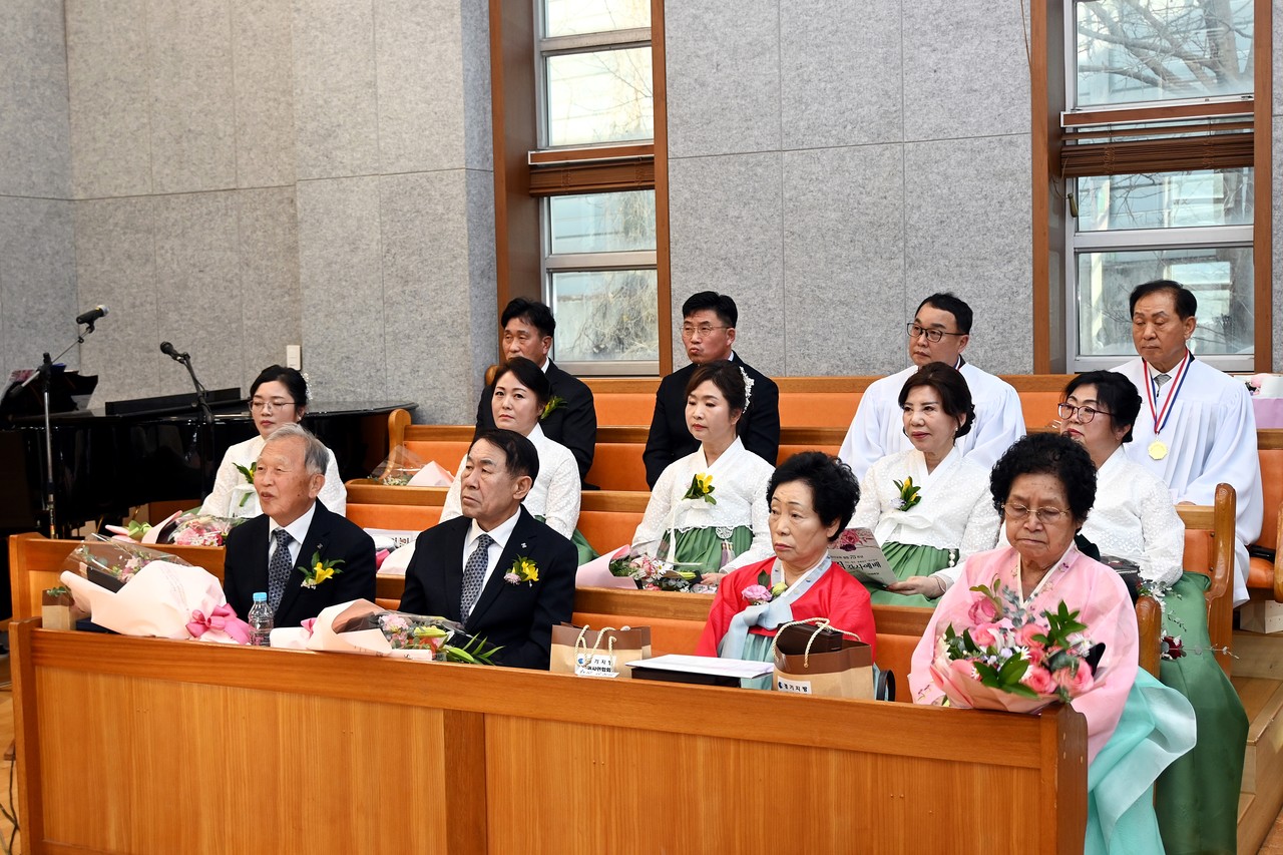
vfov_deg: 28.5
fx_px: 1684
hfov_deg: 41.7
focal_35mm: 47
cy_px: 428
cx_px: 642
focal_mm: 31.5
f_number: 5
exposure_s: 1/60
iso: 400
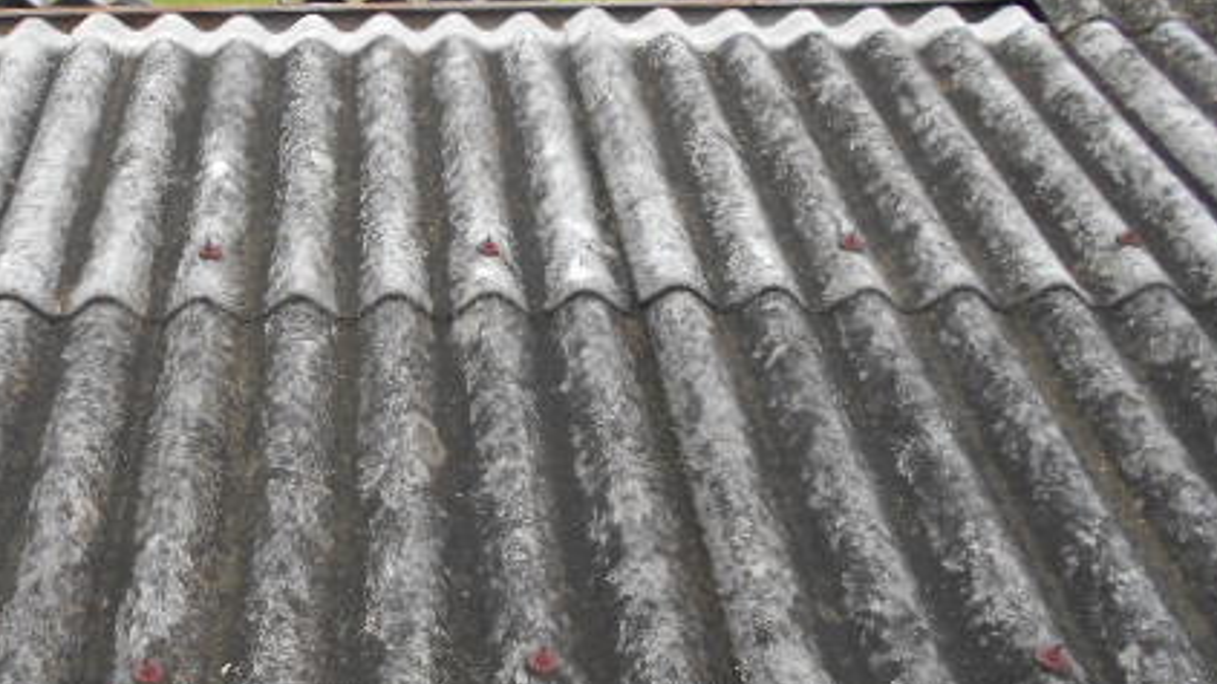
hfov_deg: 46.5
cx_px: 384
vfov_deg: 27.7
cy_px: 381
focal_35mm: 43
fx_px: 1387
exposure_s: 1/320
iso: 80
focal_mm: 4.6
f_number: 3.2
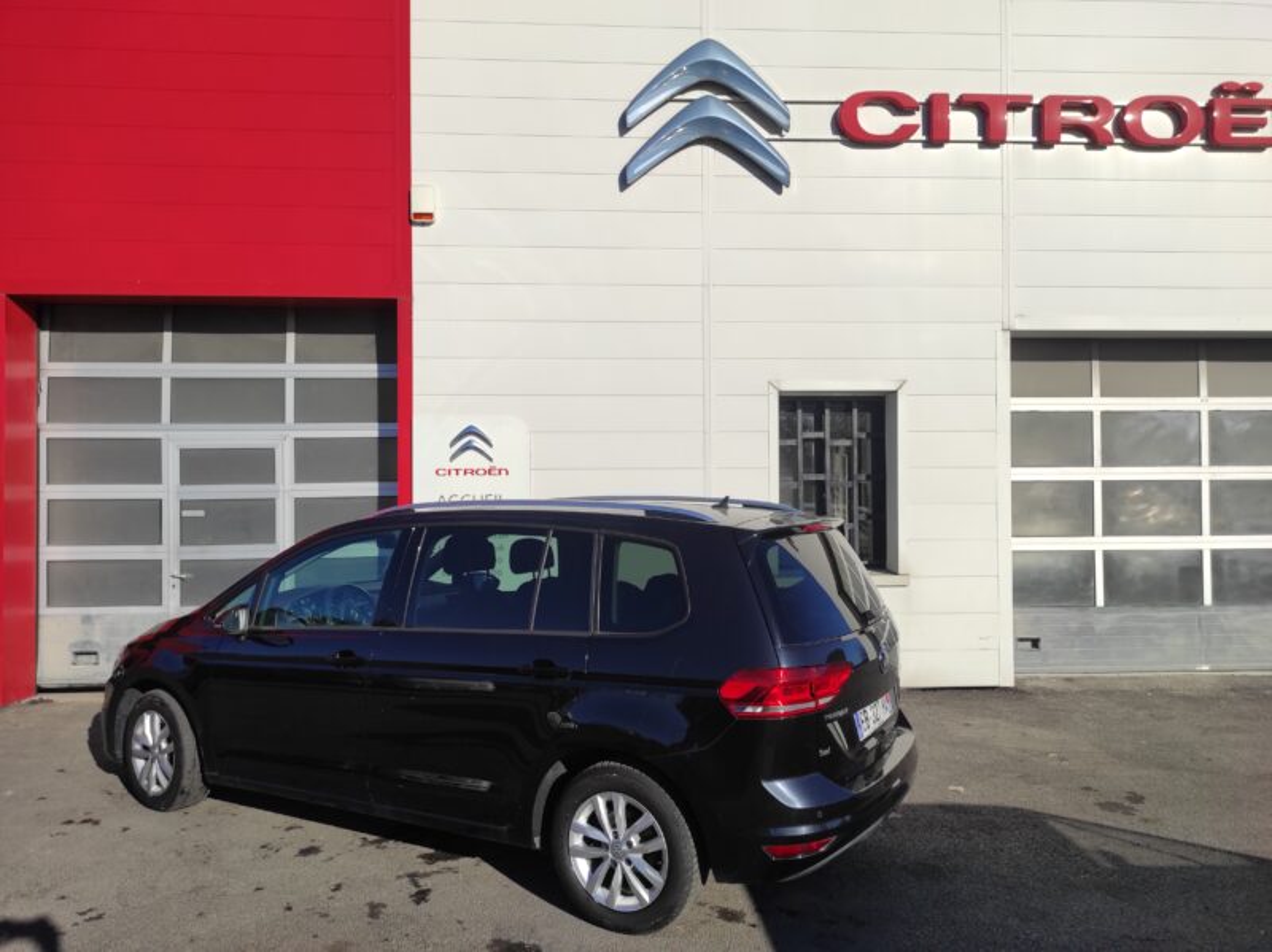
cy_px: 476
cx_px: 636
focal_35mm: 25
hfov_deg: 69.4
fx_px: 918
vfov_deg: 54.8
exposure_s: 1/3316
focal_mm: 5.43
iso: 100
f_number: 1.89
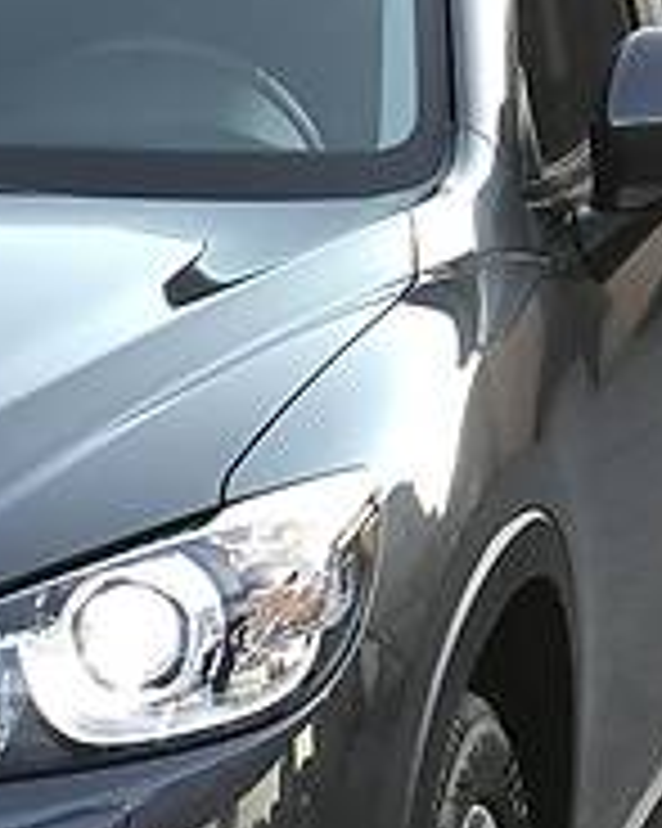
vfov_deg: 8.0
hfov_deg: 6.3
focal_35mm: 242
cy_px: 482
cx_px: -432
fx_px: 5932
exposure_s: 1/100
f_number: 2.8
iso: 32
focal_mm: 6.6
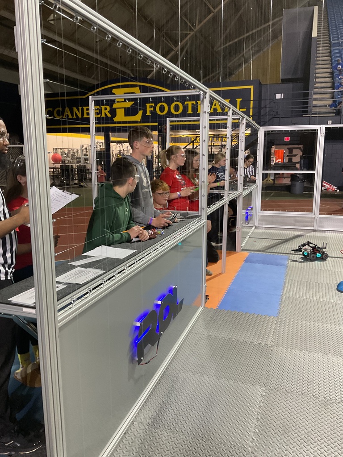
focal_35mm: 29
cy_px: 228
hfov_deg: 48.2
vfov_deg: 61.7
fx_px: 383
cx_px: 172
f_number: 1.8
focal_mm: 3
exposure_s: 1/60
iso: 250
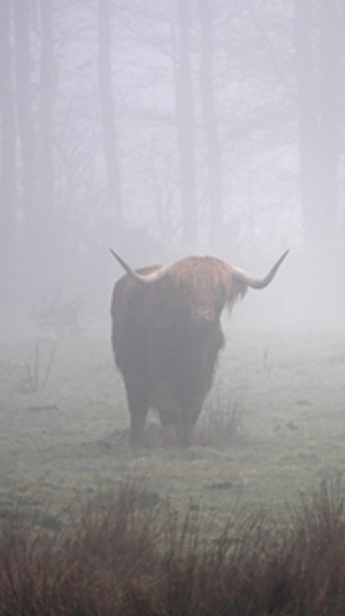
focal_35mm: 949
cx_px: 325
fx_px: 15472
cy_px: 308
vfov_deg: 2.3
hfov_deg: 1.3
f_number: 4
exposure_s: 1/1600
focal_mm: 220
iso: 200
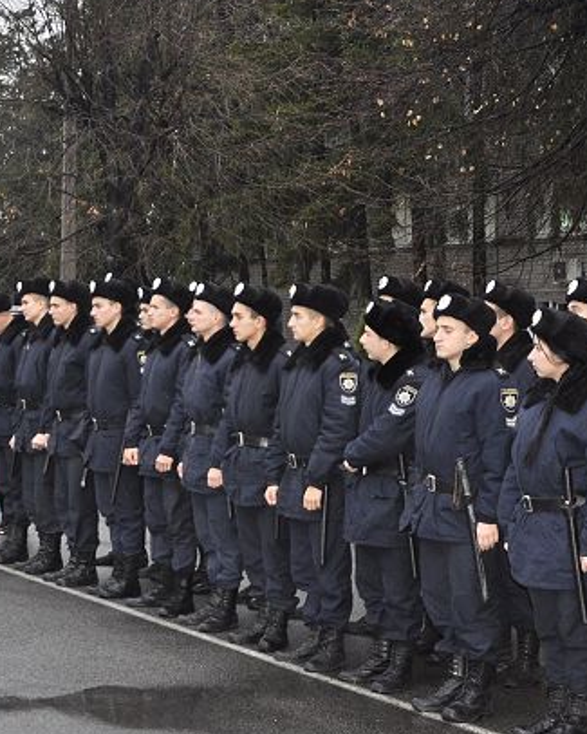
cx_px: 123
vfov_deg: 24.4
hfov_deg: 19.5
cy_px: 416
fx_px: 1693
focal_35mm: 78
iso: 400
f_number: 3.8
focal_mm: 22
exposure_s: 1/60
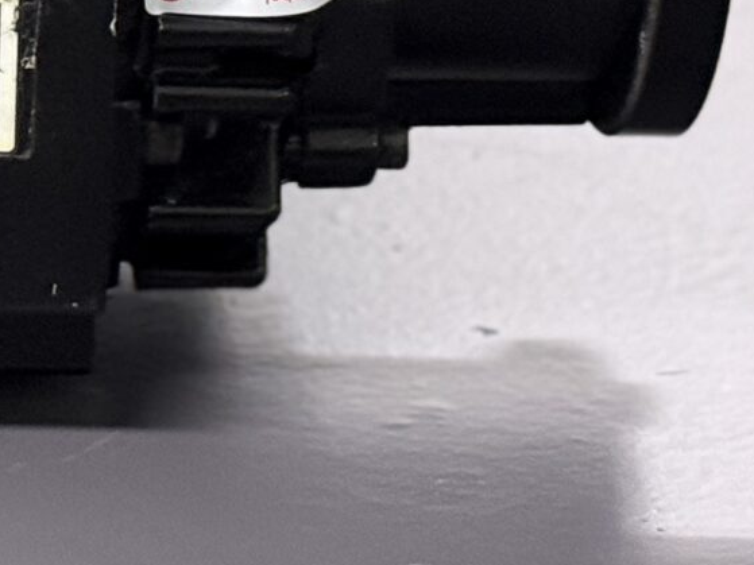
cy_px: -181
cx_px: -726
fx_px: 4791
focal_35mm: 220
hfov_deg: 8.6
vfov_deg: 6.7
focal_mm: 6.76
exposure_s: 1/33
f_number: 1.78
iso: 400
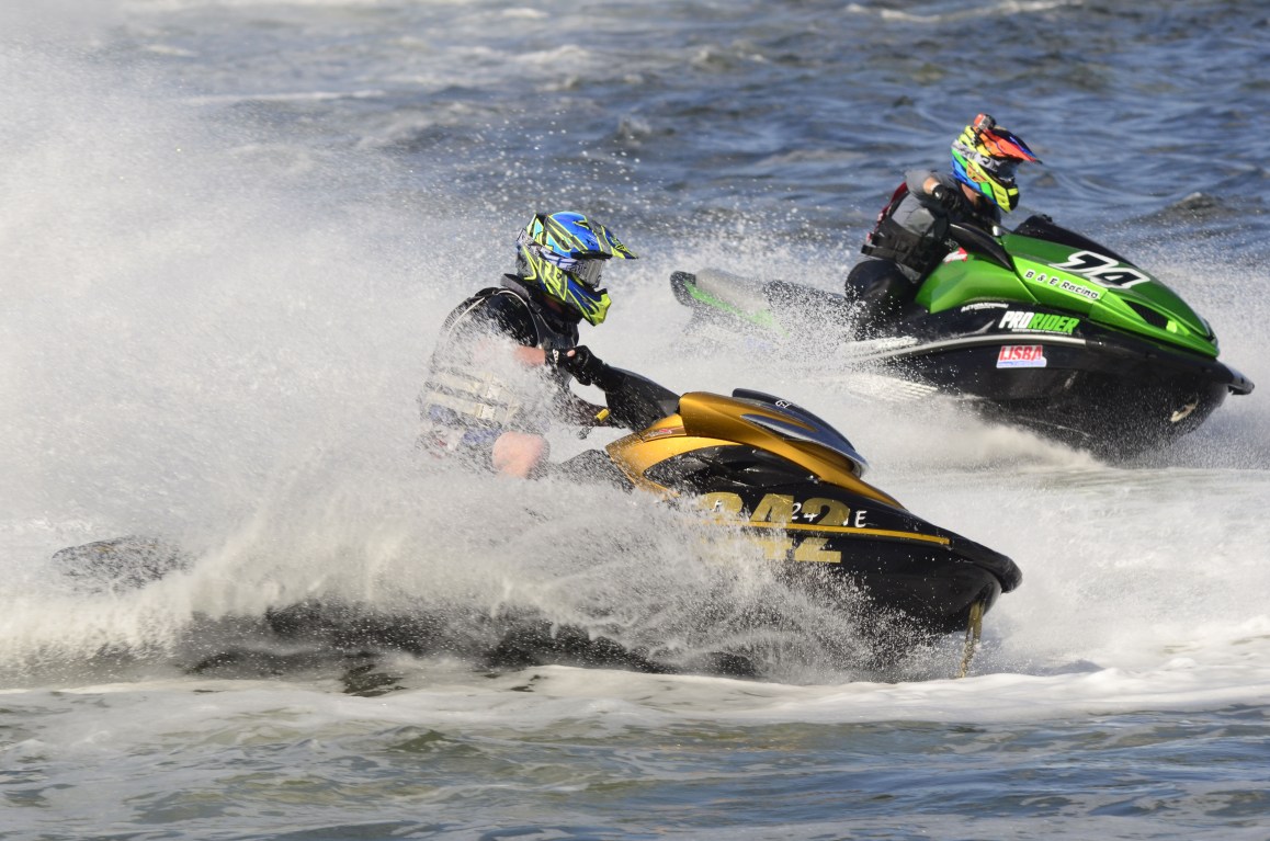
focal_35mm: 450
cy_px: 420
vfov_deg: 3.0
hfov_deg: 4.6
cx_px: 635
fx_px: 15842
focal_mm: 300
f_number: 10
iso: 400
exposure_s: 1/1000
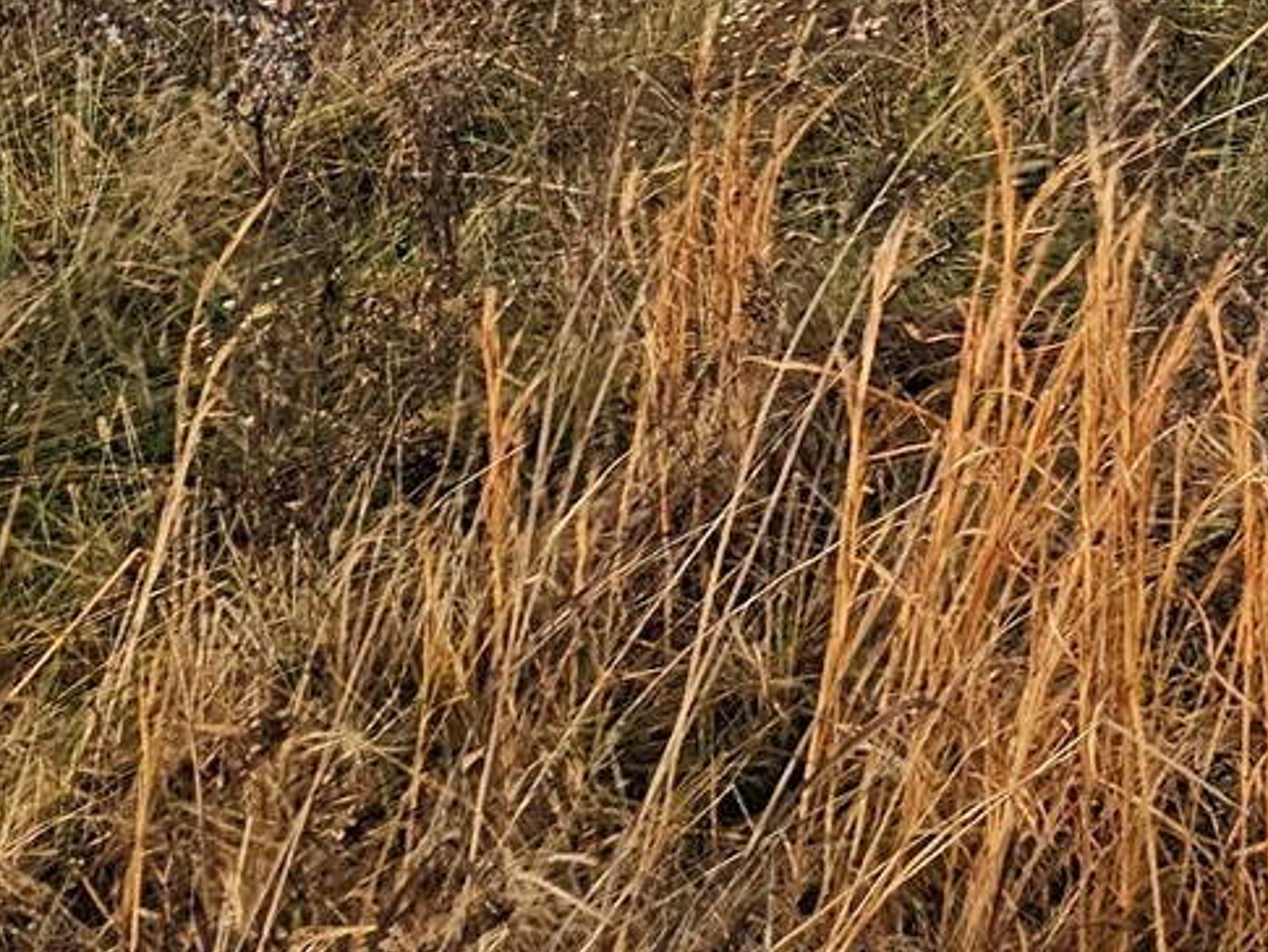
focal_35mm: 91
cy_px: -806
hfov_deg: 20.1
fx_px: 3334
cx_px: 1558
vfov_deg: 14.2
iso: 160
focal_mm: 6.3
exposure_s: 1/120
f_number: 1.7
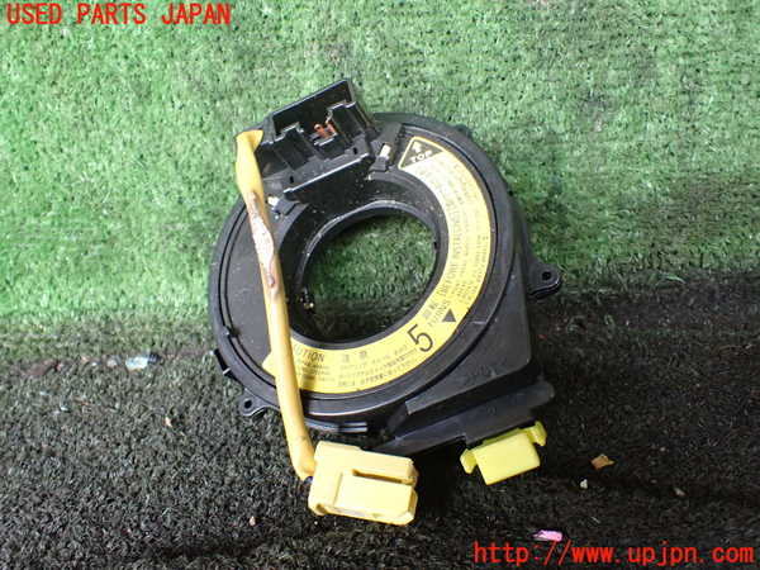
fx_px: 659
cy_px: 285
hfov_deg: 60.0
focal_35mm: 30
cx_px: 380
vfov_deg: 46.8
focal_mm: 5.4
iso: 800
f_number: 2.3
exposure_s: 1/125
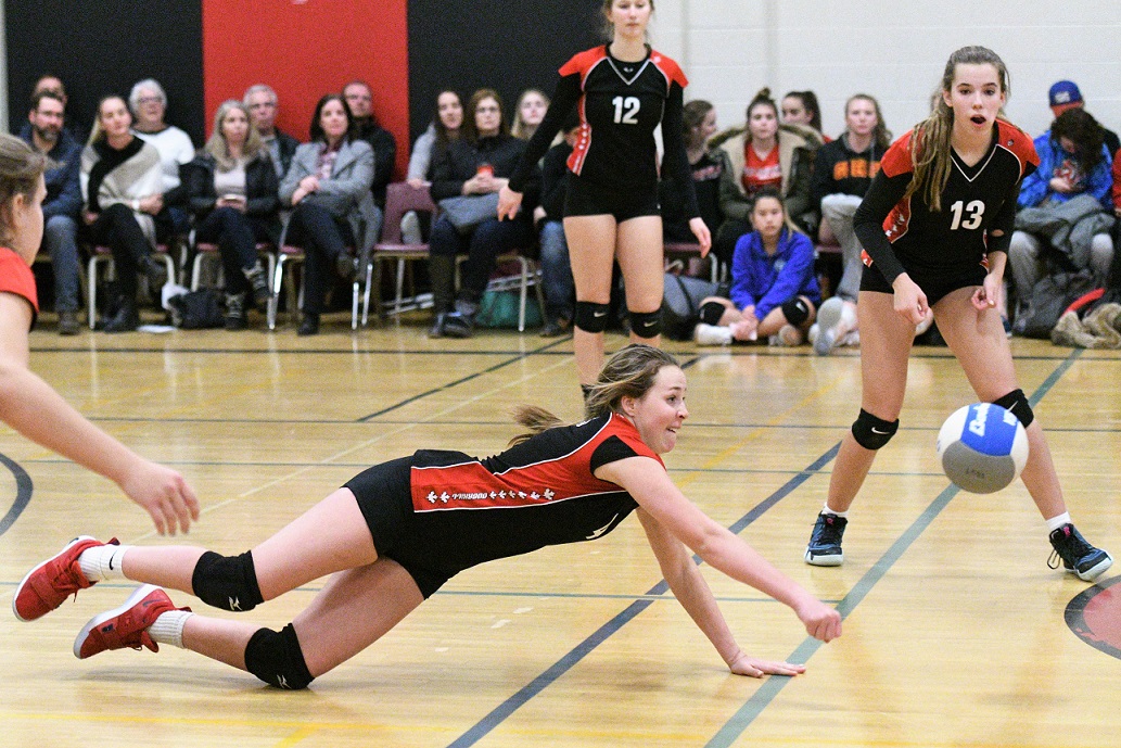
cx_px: 560
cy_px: 374
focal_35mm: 105
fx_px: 3270
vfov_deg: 13.0
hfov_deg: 19.5
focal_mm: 70
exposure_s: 1/1000
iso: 18000
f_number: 3.2
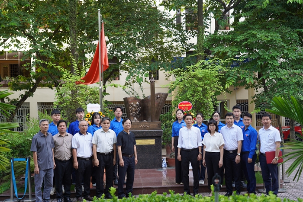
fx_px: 370
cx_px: 152
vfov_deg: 30.5
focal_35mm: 44
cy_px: 101
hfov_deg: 44.5
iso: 200
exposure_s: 1/160
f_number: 4
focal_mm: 44
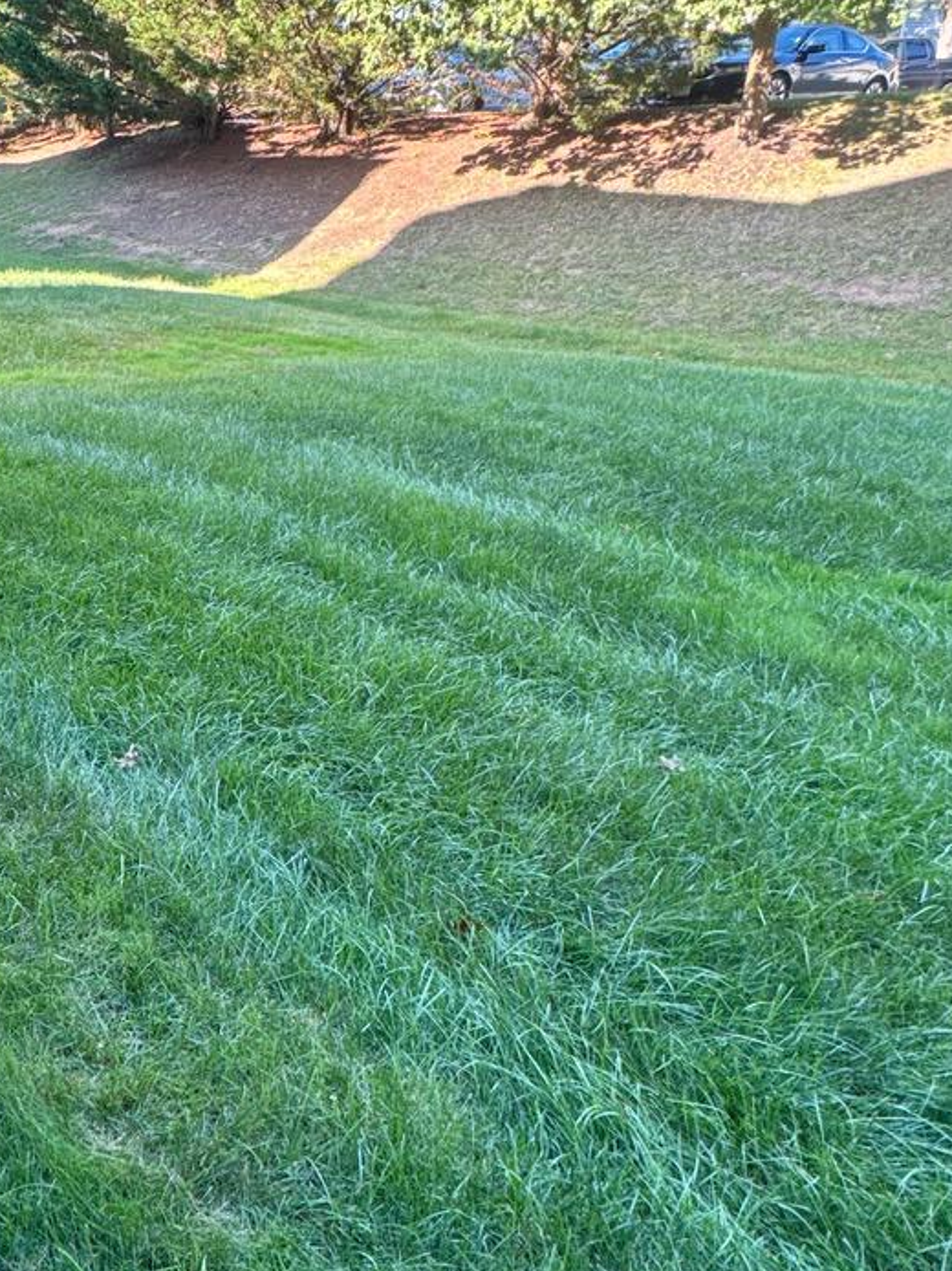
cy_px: 614
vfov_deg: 58.4
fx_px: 1137
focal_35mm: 31
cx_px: 64
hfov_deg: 41.2
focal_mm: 2.22
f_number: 2.2
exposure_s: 1/99
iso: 64
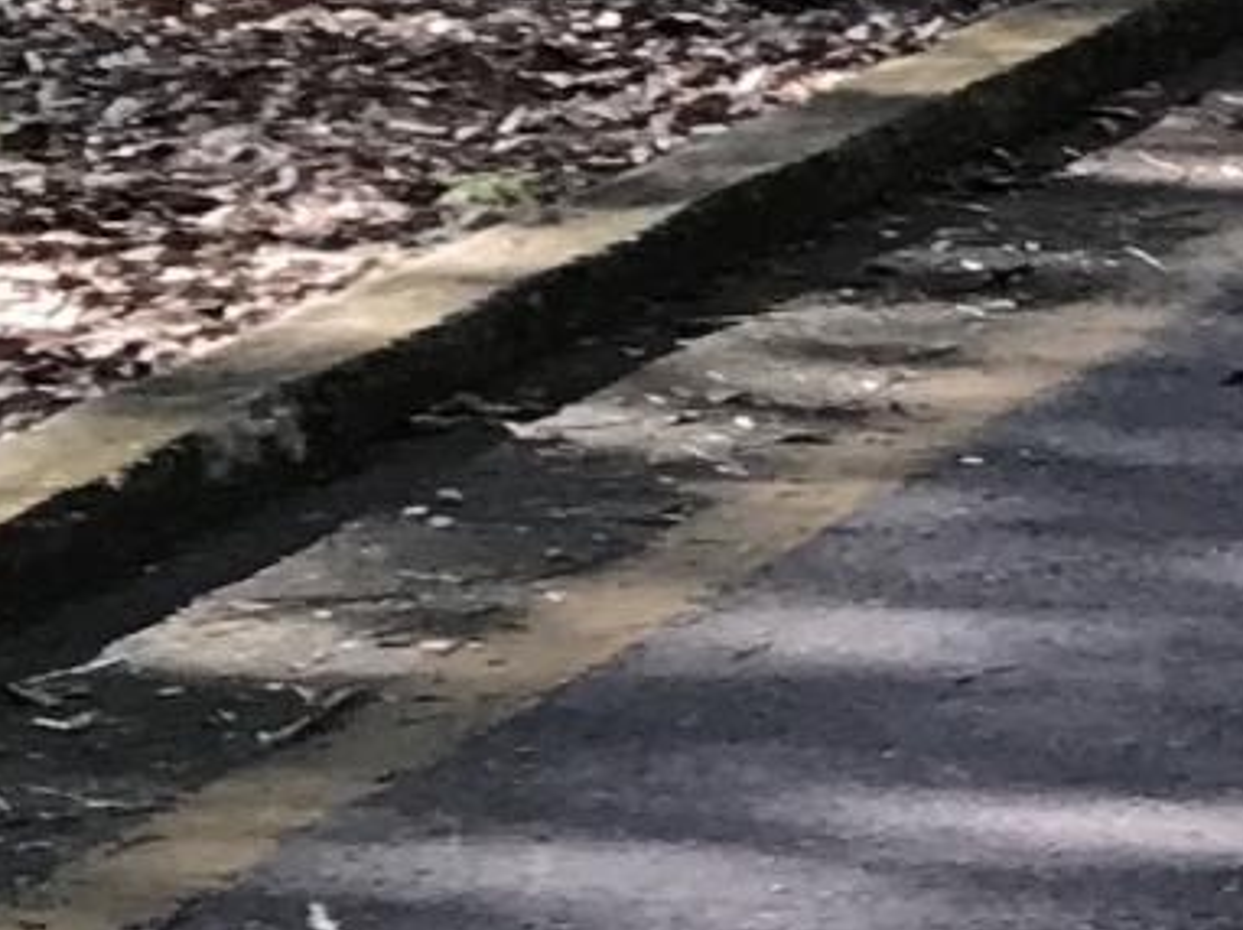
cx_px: 4432
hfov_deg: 7.3
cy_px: -706
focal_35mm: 220
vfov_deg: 6.6
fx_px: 7895
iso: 20
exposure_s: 1/120
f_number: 1.8
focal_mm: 3.99
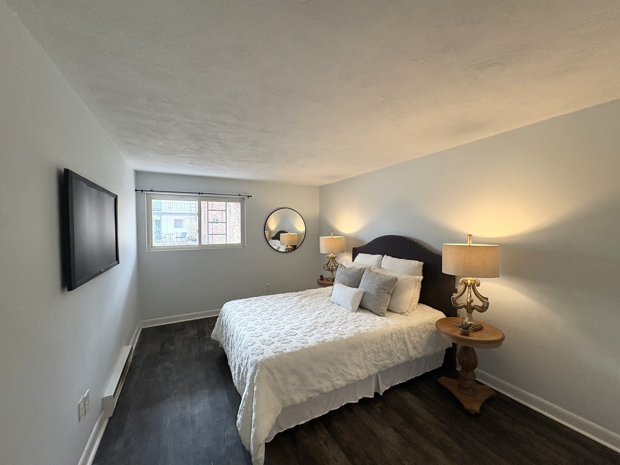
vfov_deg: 85.7
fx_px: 251
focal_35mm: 14
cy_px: 232
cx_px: 310
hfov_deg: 102.1
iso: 200
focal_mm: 2.22
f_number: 2.2
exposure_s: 1/120
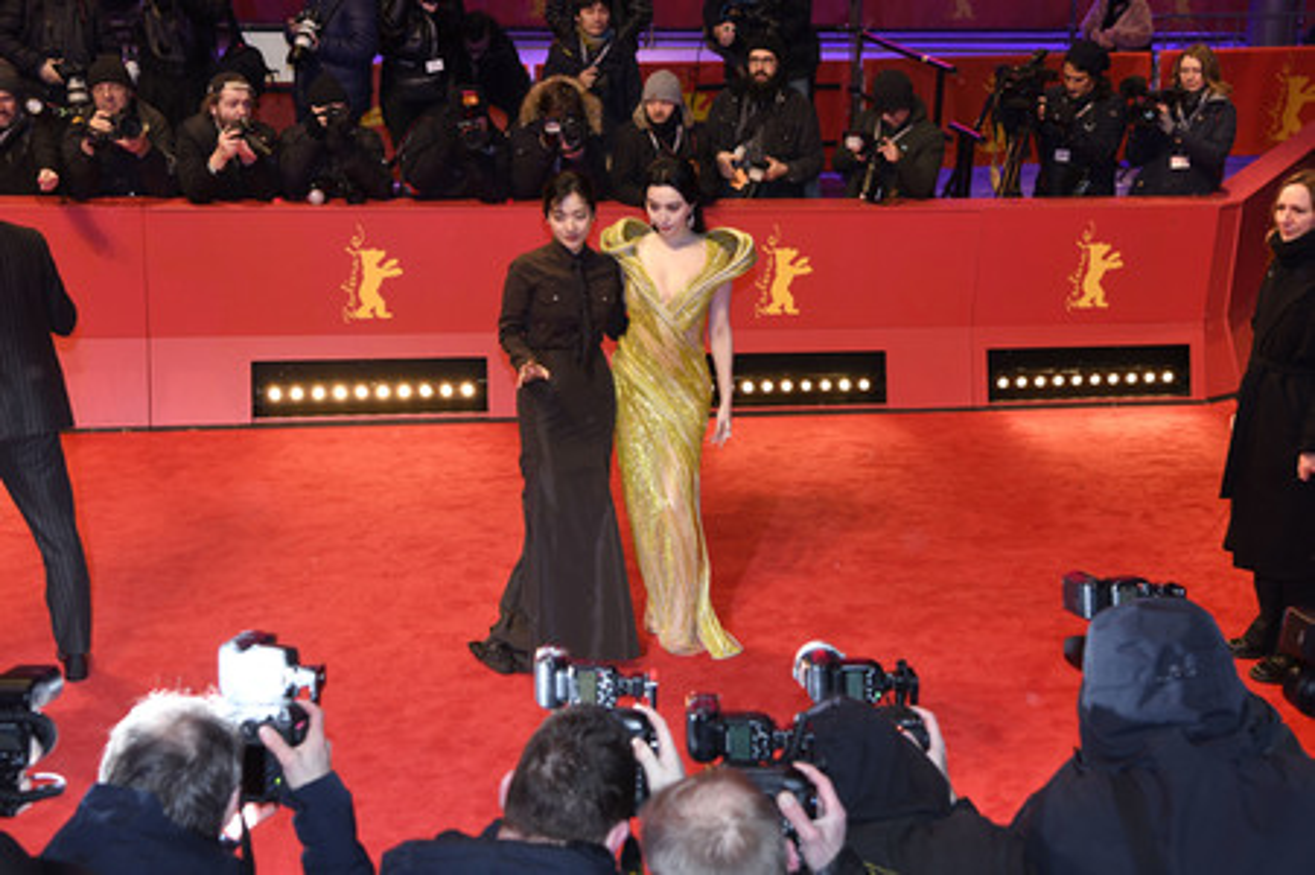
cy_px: 438
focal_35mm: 46
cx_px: 658
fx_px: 1679
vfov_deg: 29.2
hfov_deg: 42.8
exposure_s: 1/200
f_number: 5
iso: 1250
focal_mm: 46
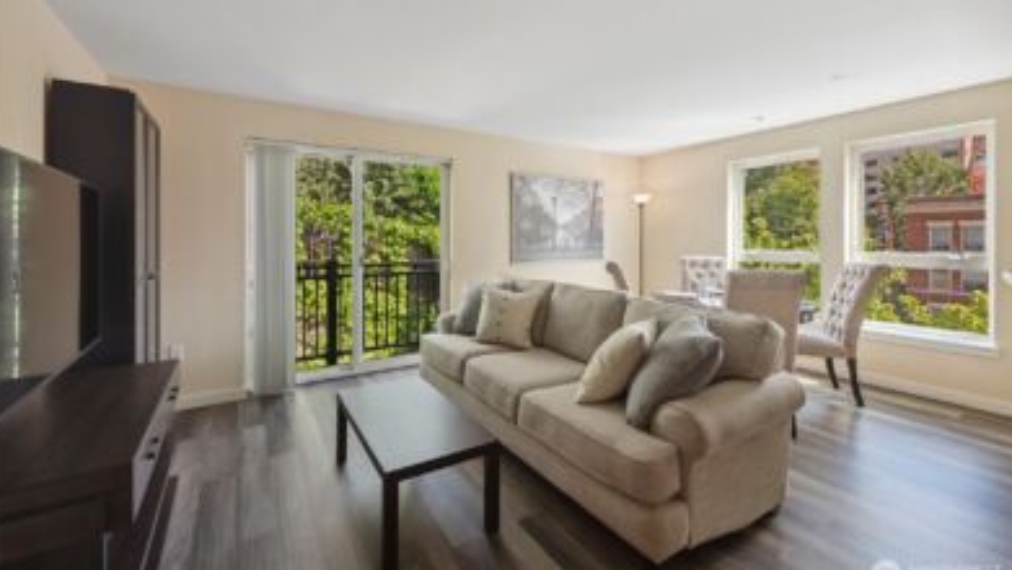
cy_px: 253
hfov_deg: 103.0
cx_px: 502
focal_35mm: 15
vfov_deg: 70.3
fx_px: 403
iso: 200
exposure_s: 1/40
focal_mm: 14
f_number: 8
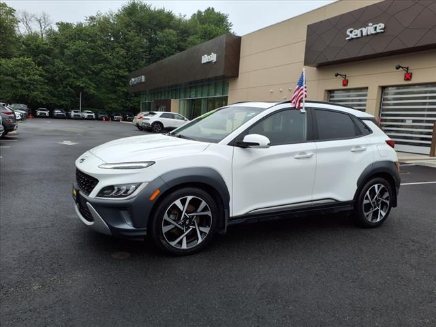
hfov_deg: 65.3
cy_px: 164
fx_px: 340
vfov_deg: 51.4
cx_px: 218
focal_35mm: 27
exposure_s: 1/417
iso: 40
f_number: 1.9
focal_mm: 3.58
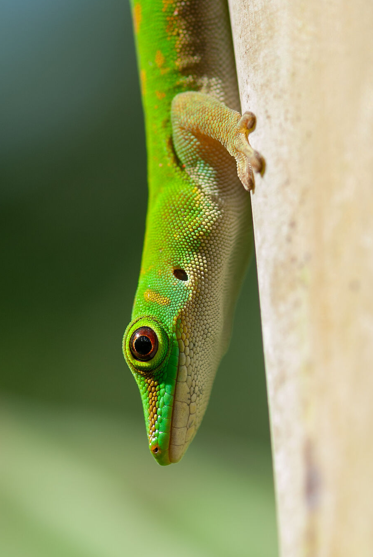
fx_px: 4353
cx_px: 155
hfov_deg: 4.9
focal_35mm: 281
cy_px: 64
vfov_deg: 7.3
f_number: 6.3
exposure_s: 1/125
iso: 100
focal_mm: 105
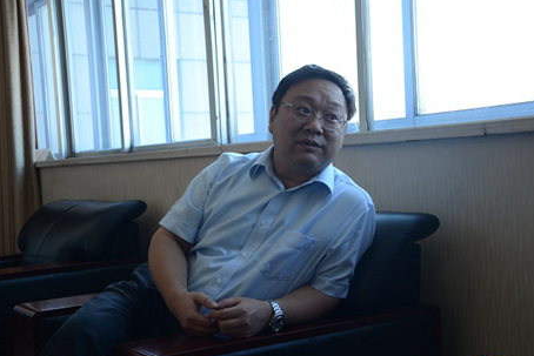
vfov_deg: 24.2
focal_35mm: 56
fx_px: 831
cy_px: 192
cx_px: 272
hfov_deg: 35.6
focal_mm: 34
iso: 200
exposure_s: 1/25
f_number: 4.2
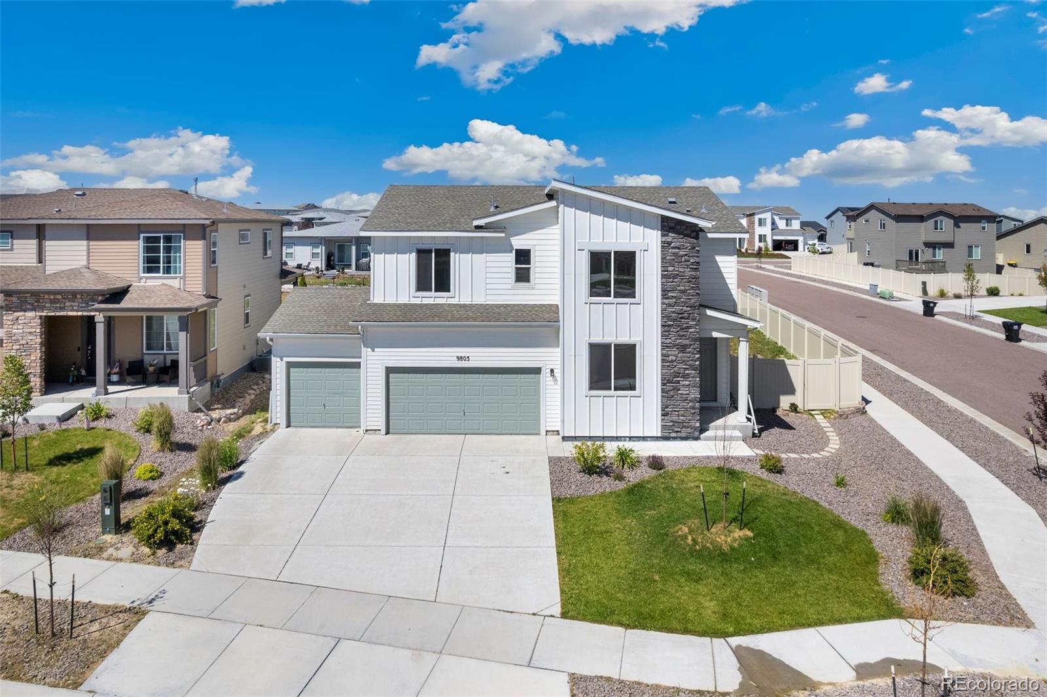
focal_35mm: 22
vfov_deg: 57.2
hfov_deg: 78.6
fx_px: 639
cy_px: 348
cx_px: 524
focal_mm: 8.38
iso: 100
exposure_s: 1/3200
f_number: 2.8
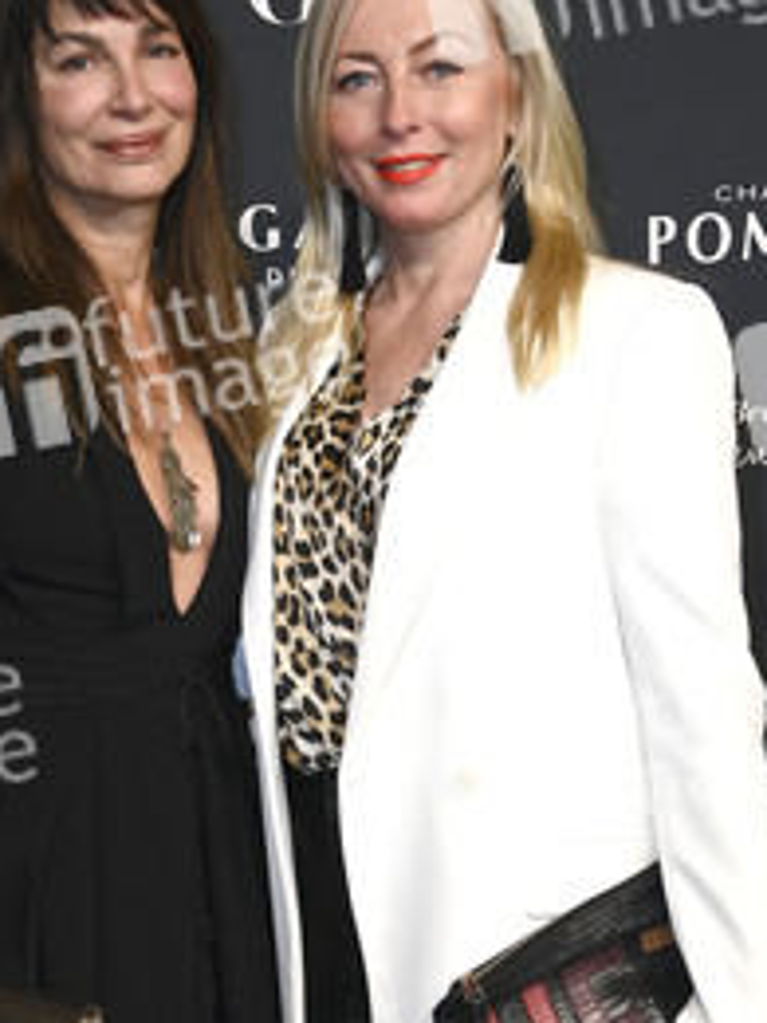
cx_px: 264
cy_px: 563
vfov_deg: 26.3
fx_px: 2186
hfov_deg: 19.8
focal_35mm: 74
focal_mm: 50
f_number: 5.6
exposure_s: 1/250
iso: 800
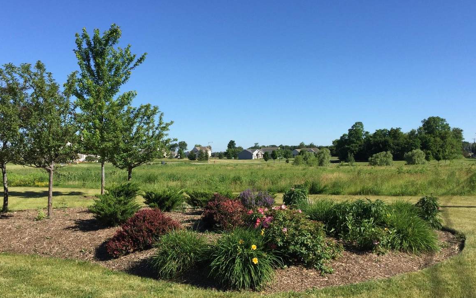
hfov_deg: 56.7
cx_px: 234
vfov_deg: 37.3
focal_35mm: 34
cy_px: 151
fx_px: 441
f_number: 2.2
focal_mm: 4.15
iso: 32
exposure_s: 1/1799
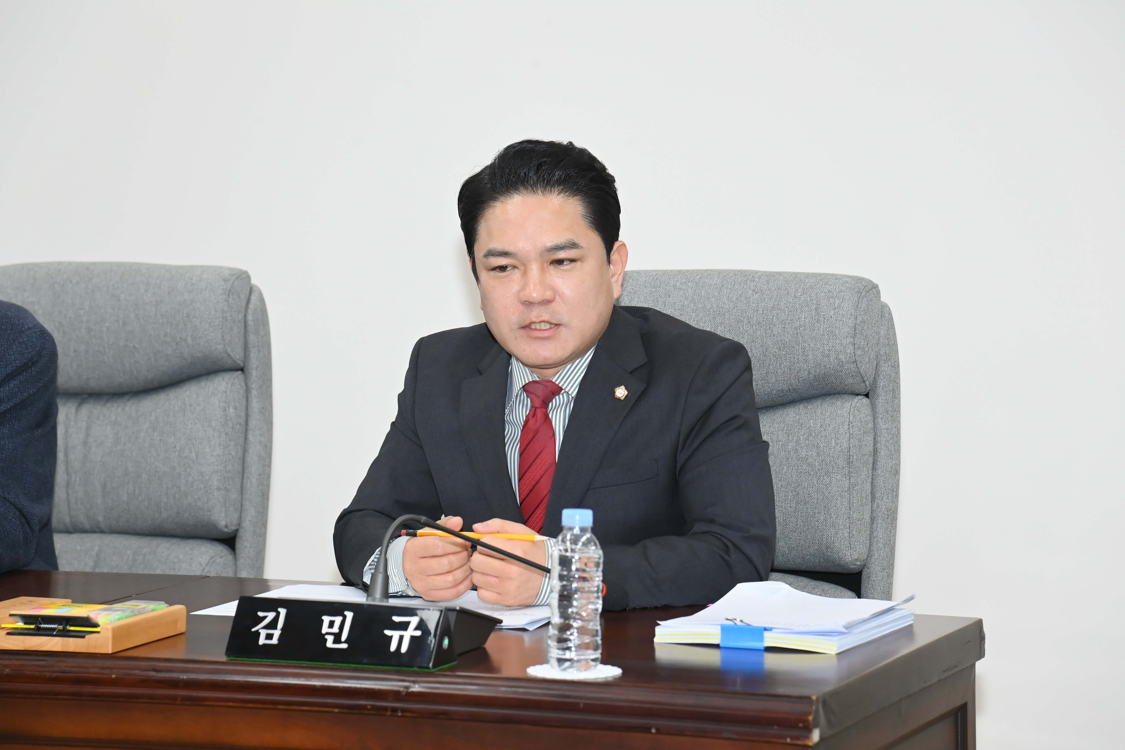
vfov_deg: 11.4
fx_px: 3750
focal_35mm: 120
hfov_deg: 17.1
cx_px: 562
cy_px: 375
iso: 2500
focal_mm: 120
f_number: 6.3
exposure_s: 1/250
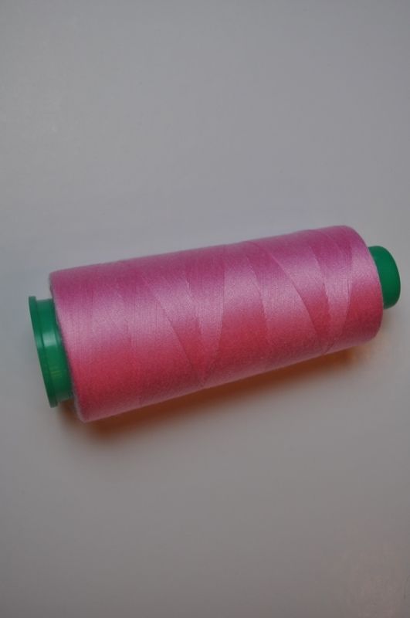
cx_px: 205
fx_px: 822
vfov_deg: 41.2
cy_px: 309
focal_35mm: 48
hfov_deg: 28.0
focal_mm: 32
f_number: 5.6
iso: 320
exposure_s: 1/125
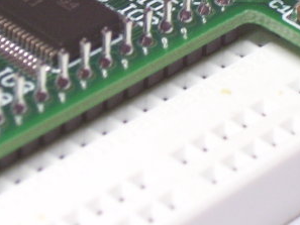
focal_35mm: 221
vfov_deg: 6.7
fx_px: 1916
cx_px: 207
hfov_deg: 8.9
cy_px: -53
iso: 160
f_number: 4.1
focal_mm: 13.5
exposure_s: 1/20
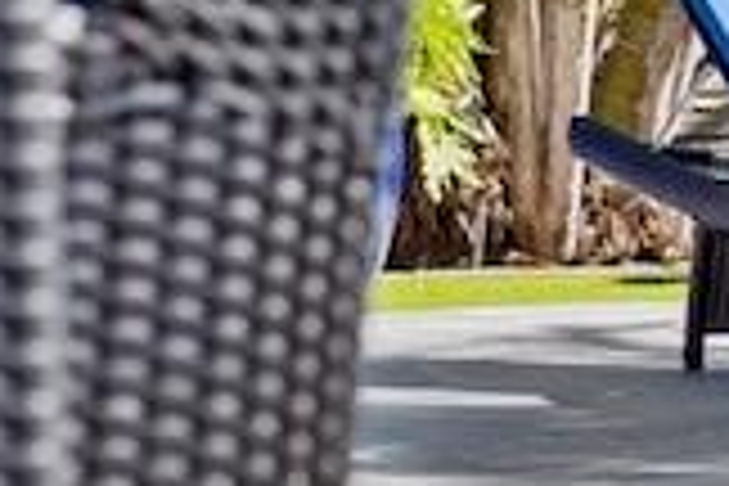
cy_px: -344
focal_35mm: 395
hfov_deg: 5.0
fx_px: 7998
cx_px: 1868
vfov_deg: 3.5
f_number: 4
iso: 100
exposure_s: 1/250
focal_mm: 50
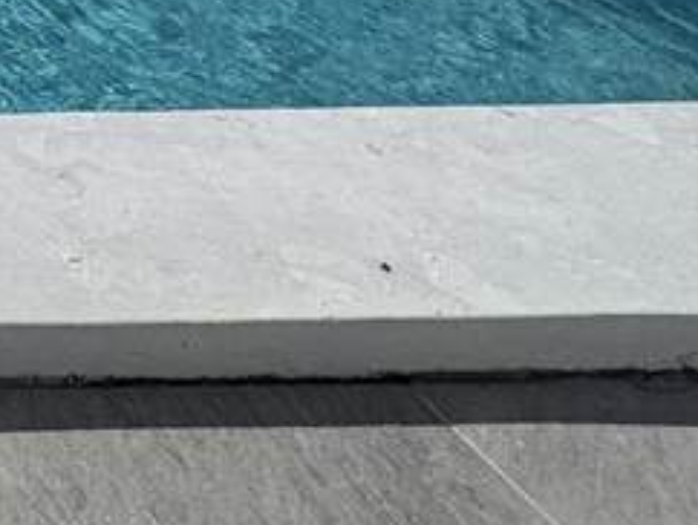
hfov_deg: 14.4
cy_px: -733
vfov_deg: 14.0
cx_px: -1044
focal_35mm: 74
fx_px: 1494
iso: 32
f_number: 2.2
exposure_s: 1/4630
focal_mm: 2.22
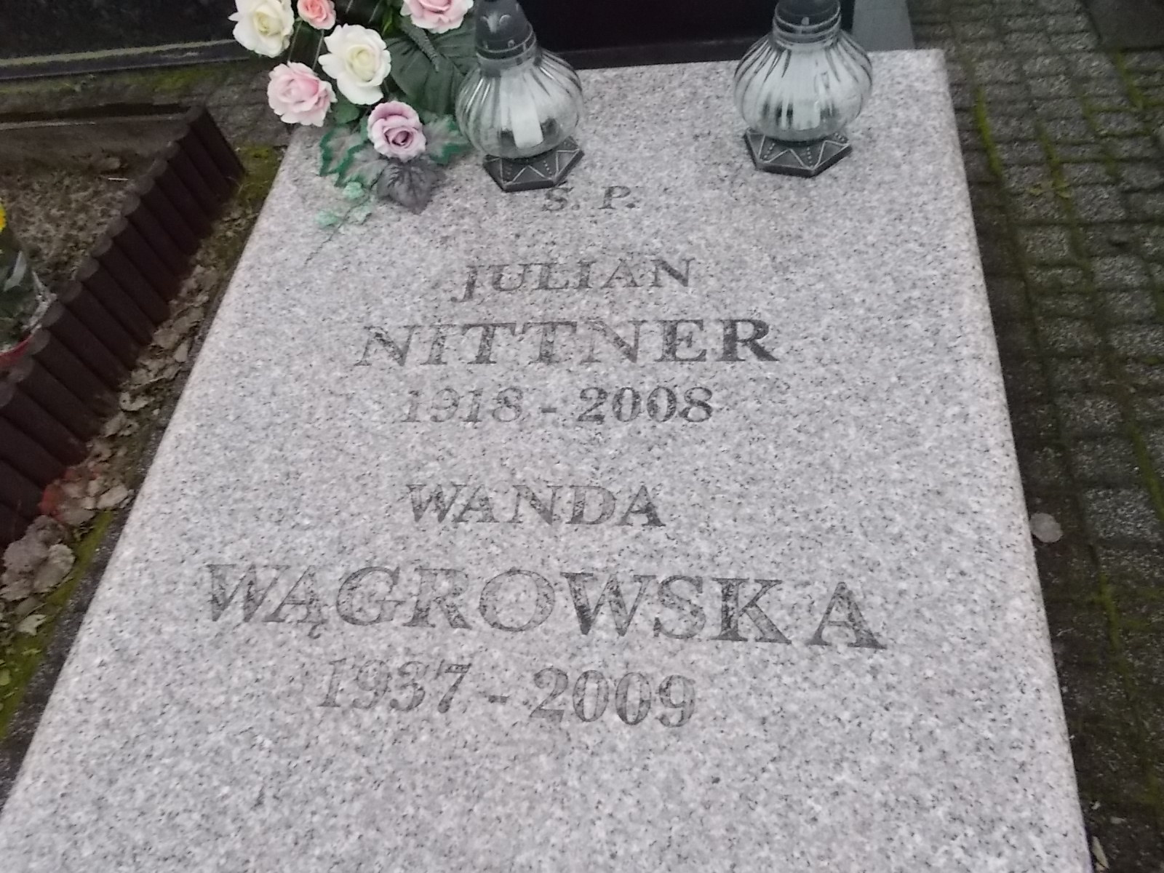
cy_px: 436
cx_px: 582
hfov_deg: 67.3
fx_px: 874
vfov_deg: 53.1
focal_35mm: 26
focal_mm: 4.6
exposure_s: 1/100
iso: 400
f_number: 8
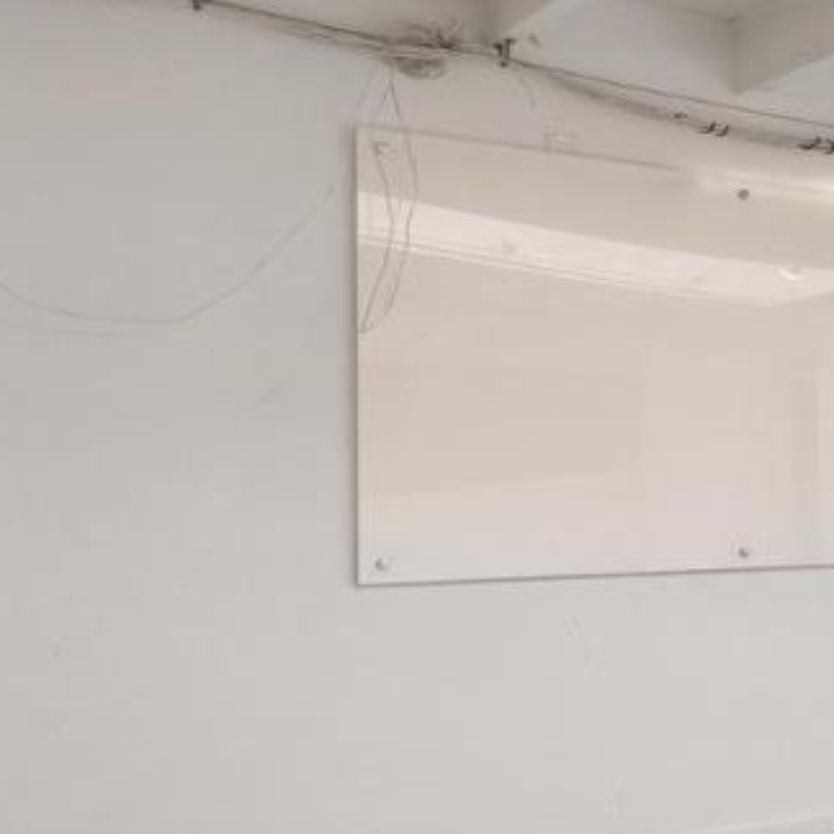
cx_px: 1732
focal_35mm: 55
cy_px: 520
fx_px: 1499
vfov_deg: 31.0
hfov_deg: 18.2
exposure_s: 1/4
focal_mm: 14
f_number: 11
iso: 400
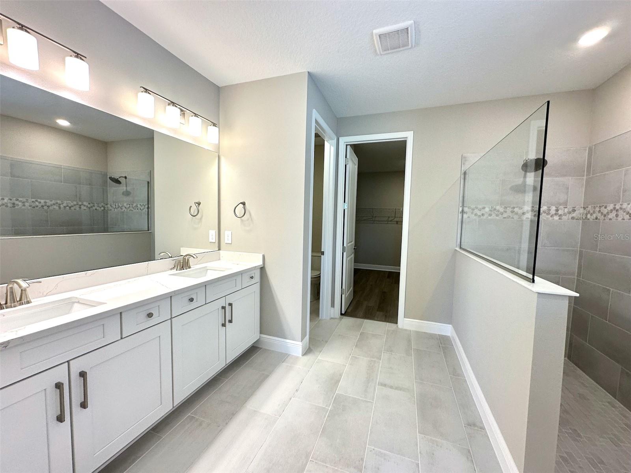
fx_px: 255
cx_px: 316
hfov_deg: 102.1
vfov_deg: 85.7
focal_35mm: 14
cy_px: 236
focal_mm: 2.22
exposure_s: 1/120
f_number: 2.2
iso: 100
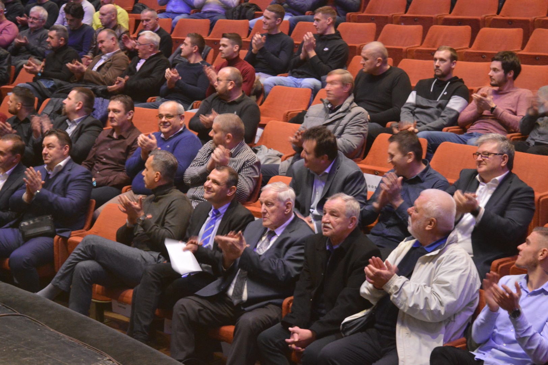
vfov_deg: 18.9
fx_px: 1095
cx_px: 274
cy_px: 182
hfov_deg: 28.1
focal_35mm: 72
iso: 3200
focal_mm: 48
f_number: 5.3
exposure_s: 1/10
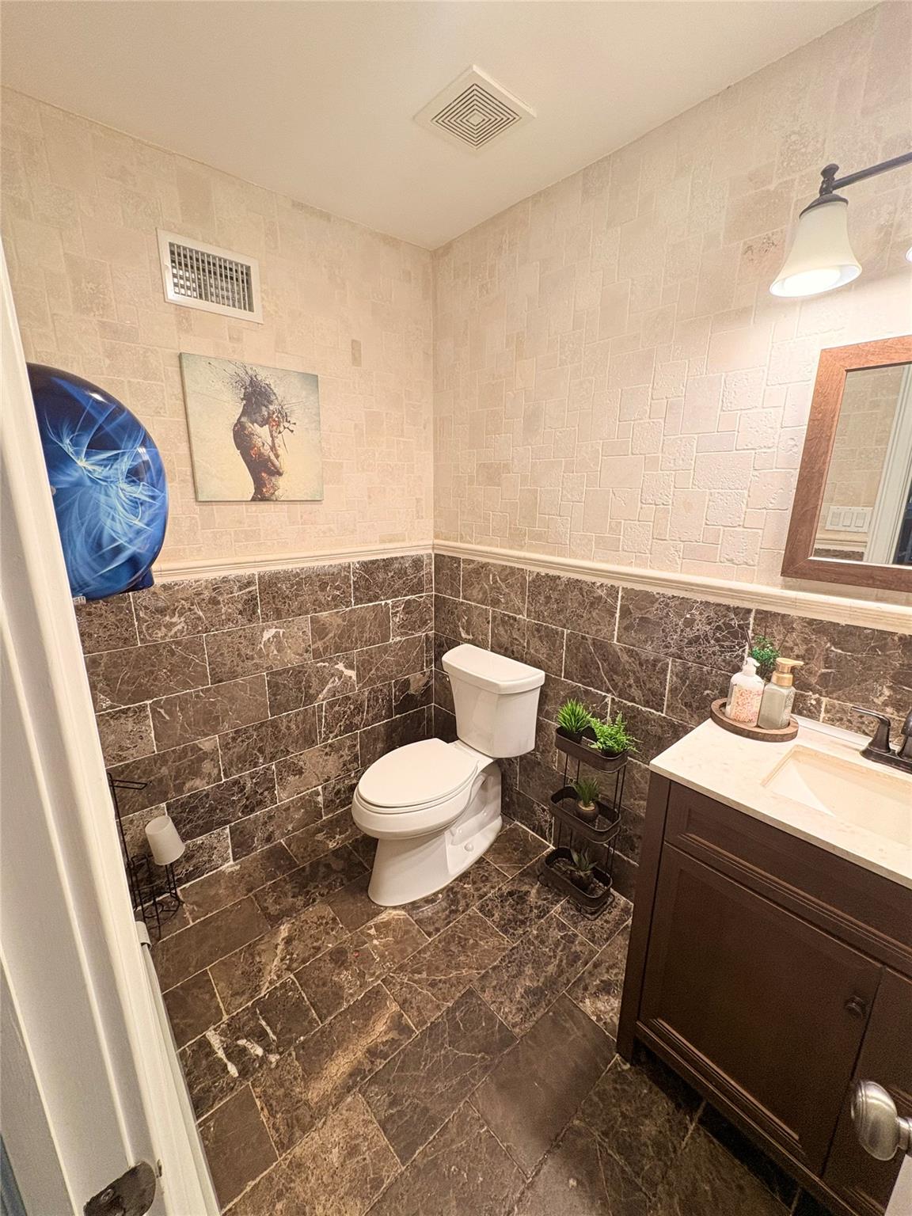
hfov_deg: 85.7
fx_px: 492
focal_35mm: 14
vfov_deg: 102.1
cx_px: 456
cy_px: 608
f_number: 2.2
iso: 160
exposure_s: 1/60
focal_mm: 2.22
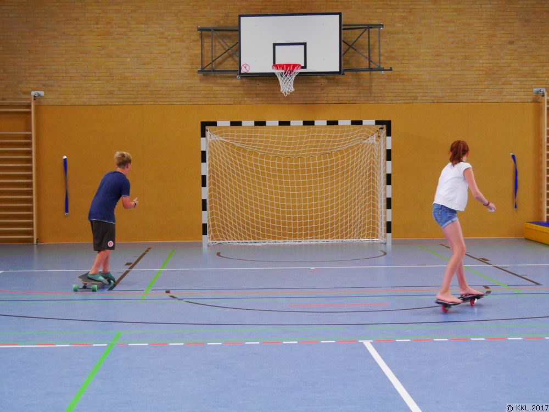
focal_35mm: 64
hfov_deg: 30.3
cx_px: 274
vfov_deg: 22.9
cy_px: 206
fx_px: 1015
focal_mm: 32
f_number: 4.4
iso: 2000
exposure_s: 1/60
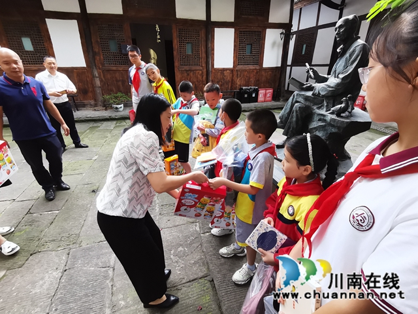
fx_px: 205
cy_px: 157
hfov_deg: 91.0
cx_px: 209
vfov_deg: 74.7
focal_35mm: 17
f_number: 2.4
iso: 100
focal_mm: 1.78
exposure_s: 1/90
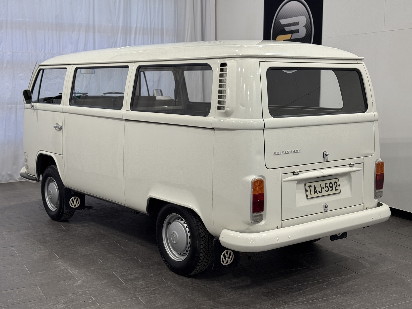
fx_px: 571
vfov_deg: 30.3
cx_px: 206
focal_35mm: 48
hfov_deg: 39.7
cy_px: 154
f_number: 1.78
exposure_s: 1/157
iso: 50
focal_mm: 6.76
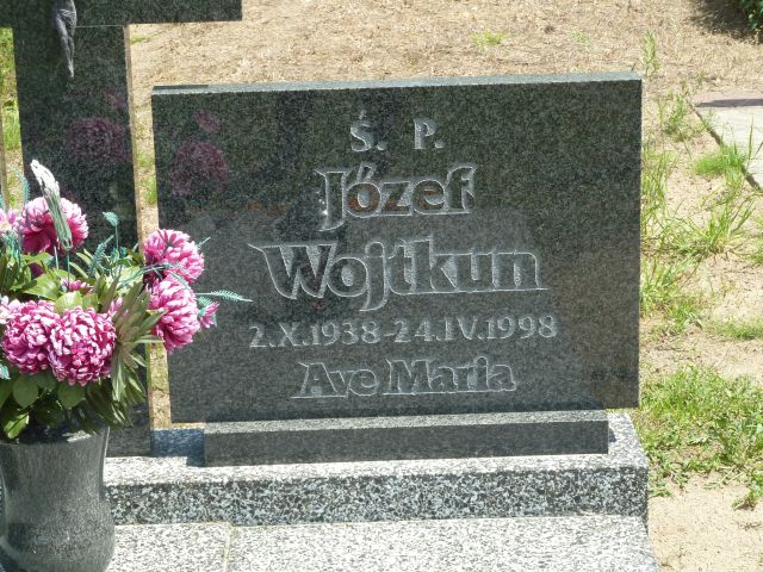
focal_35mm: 90
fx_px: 1984
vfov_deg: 16.4
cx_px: 382
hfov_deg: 21.8
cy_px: 286
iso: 160
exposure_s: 1/320
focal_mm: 14.7
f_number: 4.3
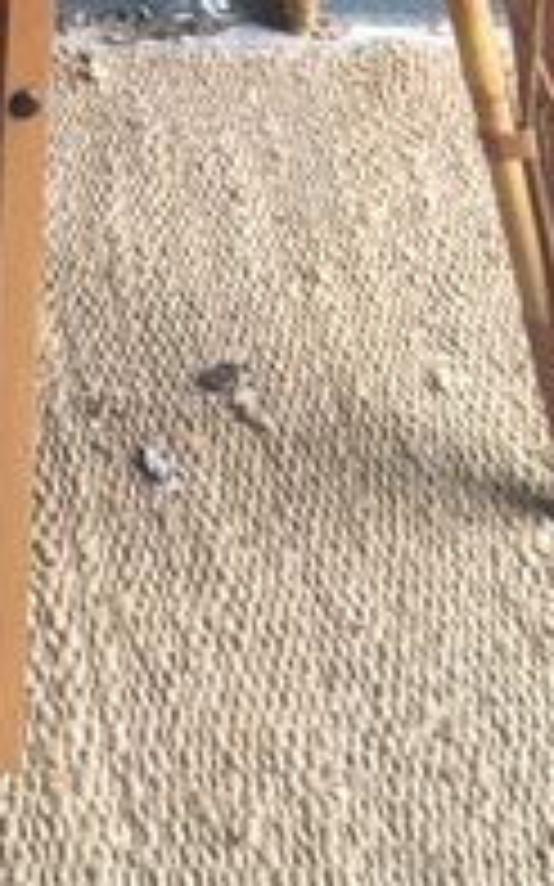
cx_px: -275
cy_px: -432
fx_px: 2417
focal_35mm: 100
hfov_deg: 12.4
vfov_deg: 18.5
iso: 80
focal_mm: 4.15
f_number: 2.2
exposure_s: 1/33
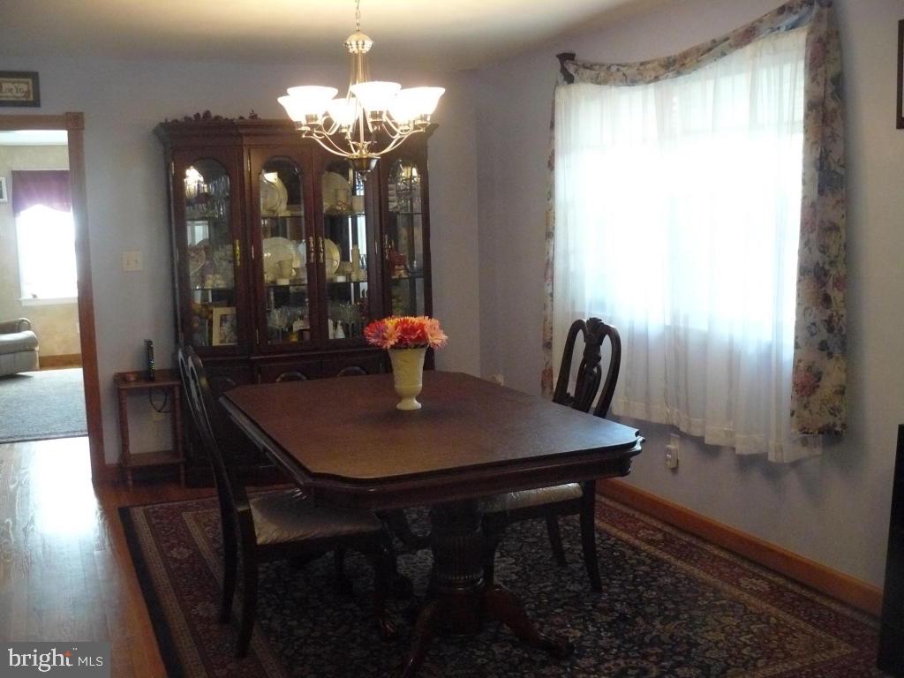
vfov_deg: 39.7
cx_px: 452
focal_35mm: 36
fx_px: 940
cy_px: 339
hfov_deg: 51.4
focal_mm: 6
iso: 400
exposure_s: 1/30
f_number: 2.8
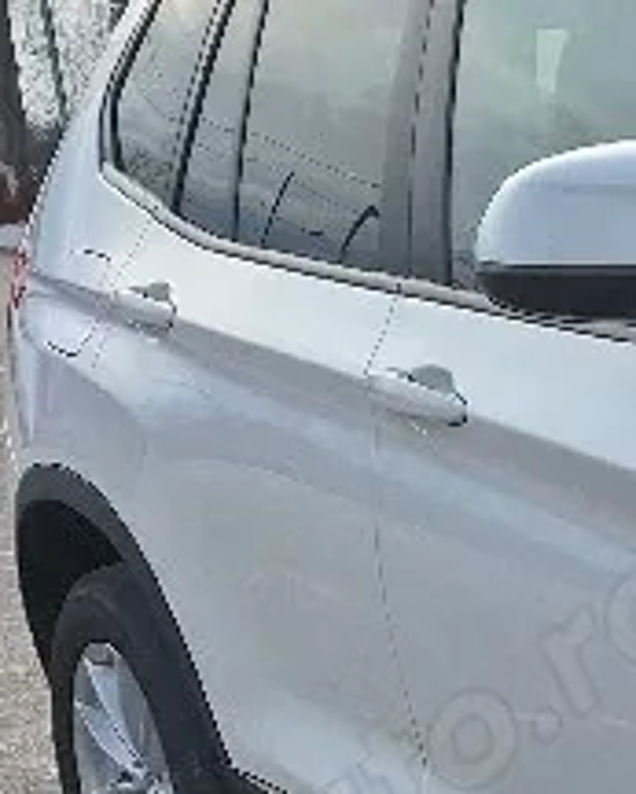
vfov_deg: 17.7
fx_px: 2445
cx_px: 1489
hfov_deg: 12.1
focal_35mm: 104
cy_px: 893
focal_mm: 5.54
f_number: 1.8
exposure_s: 1/1111
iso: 40
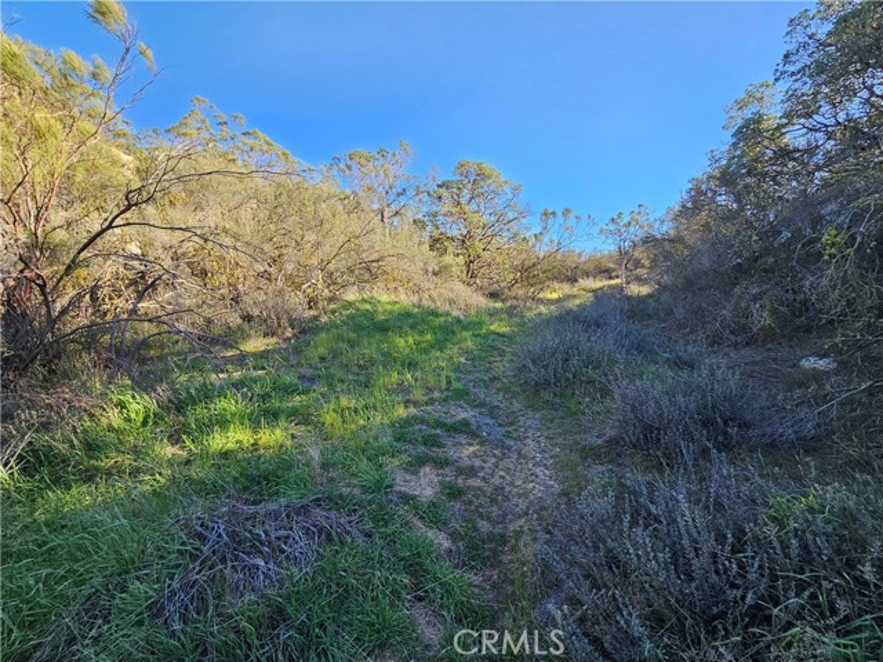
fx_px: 332
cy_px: 331
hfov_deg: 106.2
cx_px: 442
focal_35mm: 13
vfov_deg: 89.9
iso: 50
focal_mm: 2.2
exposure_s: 1/334
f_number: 2.2
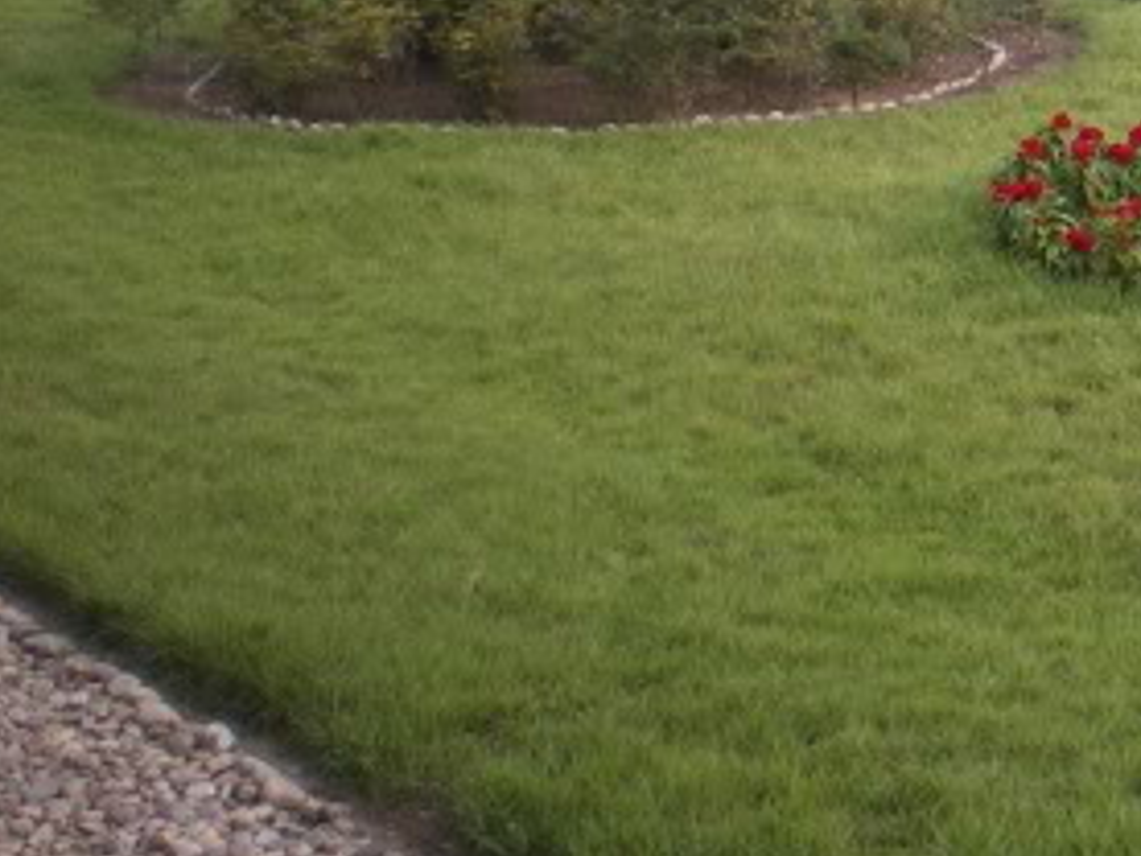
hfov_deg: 17.7
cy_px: -292
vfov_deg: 13.7
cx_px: 1475
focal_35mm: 104
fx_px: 3429
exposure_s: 1/50
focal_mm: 6.3
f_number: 3.1
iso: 160
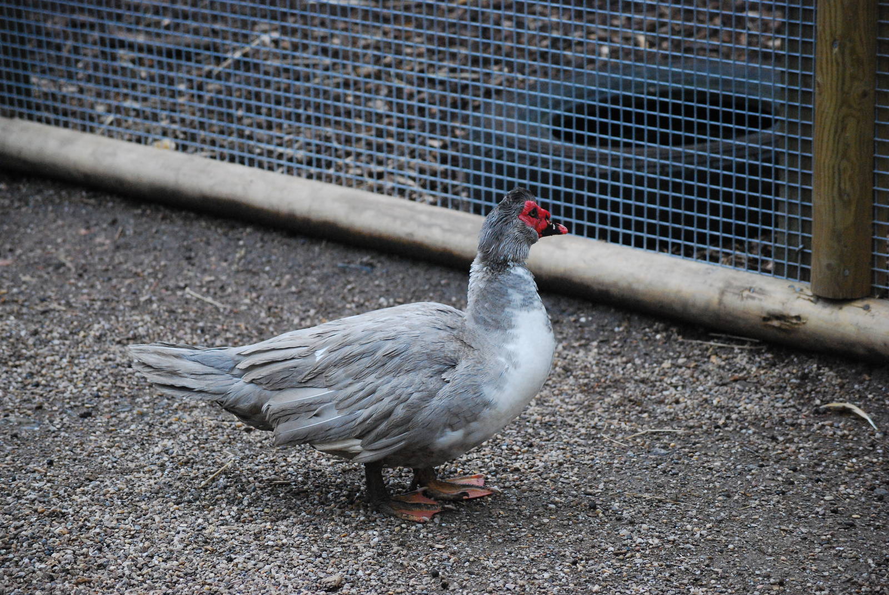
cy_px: 298
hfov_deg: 17.0
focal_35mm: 120
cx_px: 444
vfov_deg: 11.5
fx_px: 2967
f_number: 4.5
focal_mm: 80
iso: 1600
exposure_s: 1/400
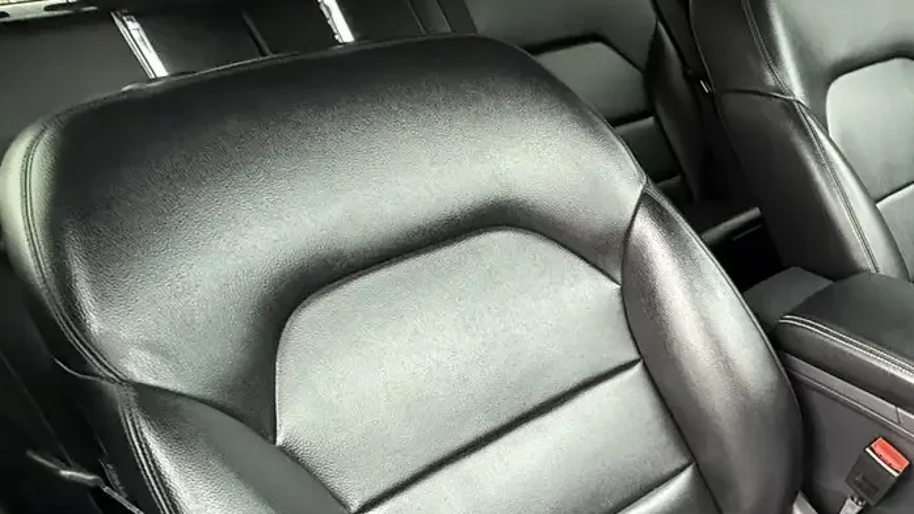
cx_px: 915
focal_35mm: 35
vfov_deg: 33.1
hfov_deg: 47.1
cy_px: 386
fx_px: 848
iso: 800
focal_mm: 2.22
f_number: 2.2
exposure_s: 1/60
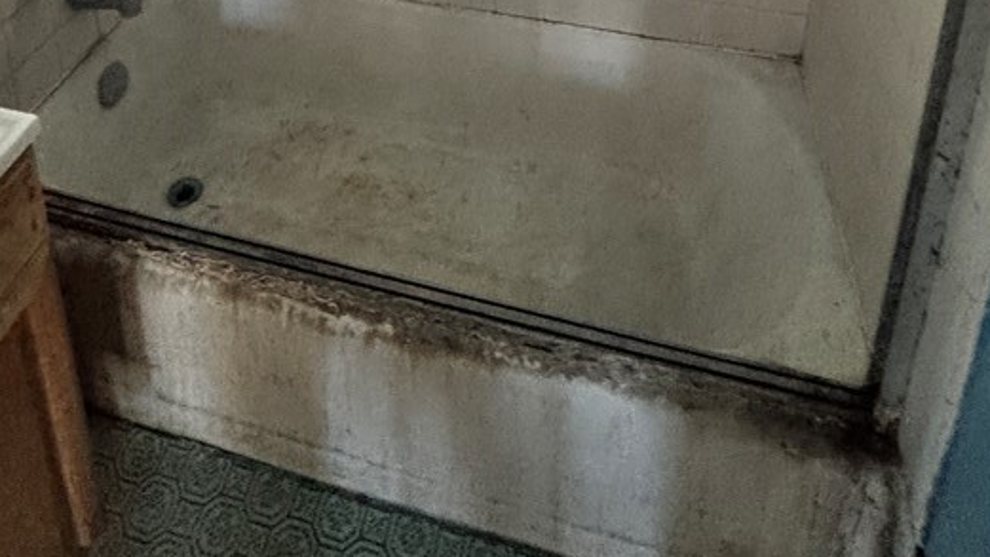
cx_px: 467
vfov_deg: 26.1
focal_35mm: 30
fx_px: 787
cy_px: -316
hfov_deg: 64.3
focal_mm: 2.22
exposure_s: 1/60
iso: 500
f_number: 2.2
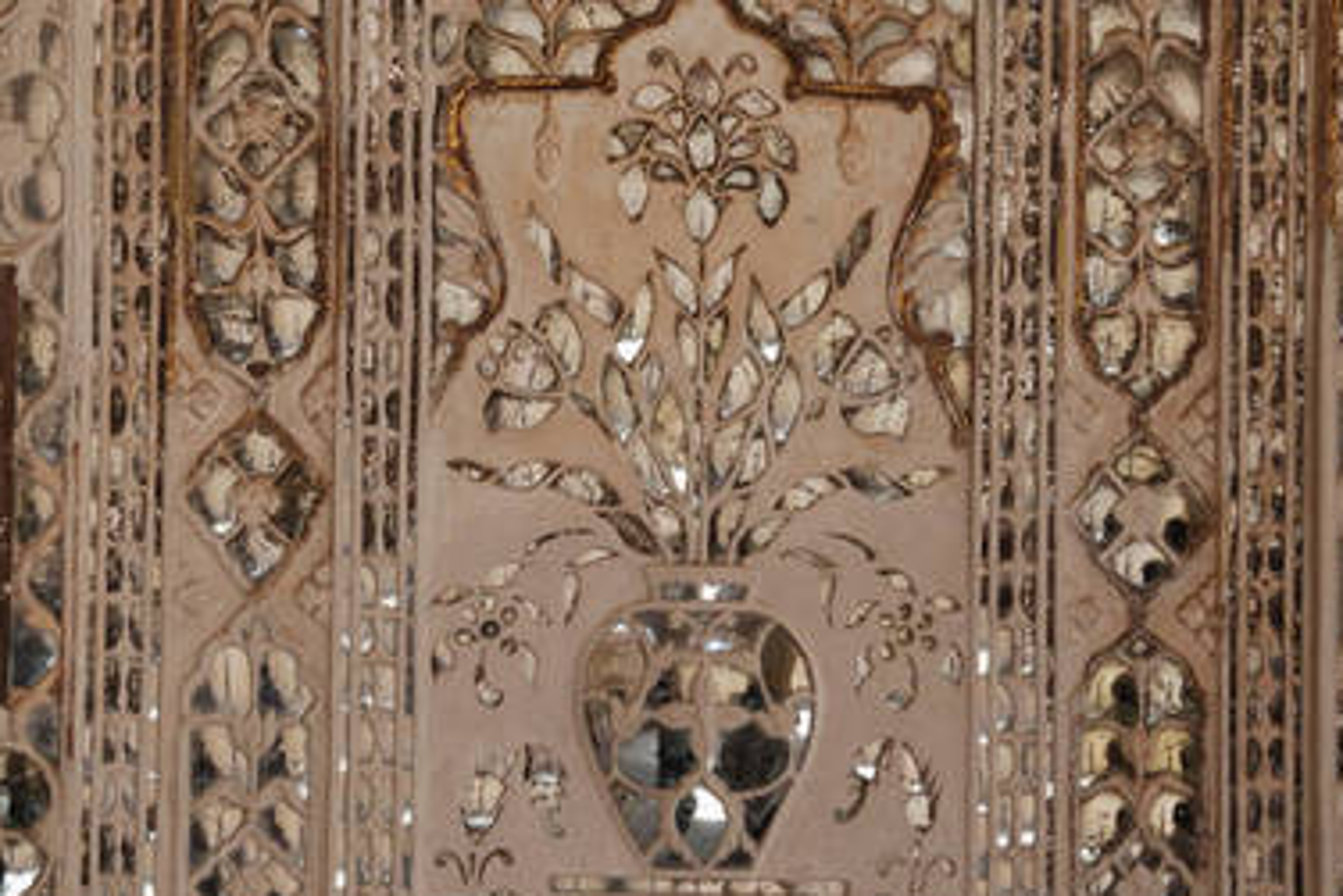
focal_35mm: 134
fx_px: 5001
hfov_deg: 15.3
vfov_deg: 10.2
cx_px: 711
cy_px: 336
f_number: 4.8
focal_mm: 48
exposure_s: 1/80
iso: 100
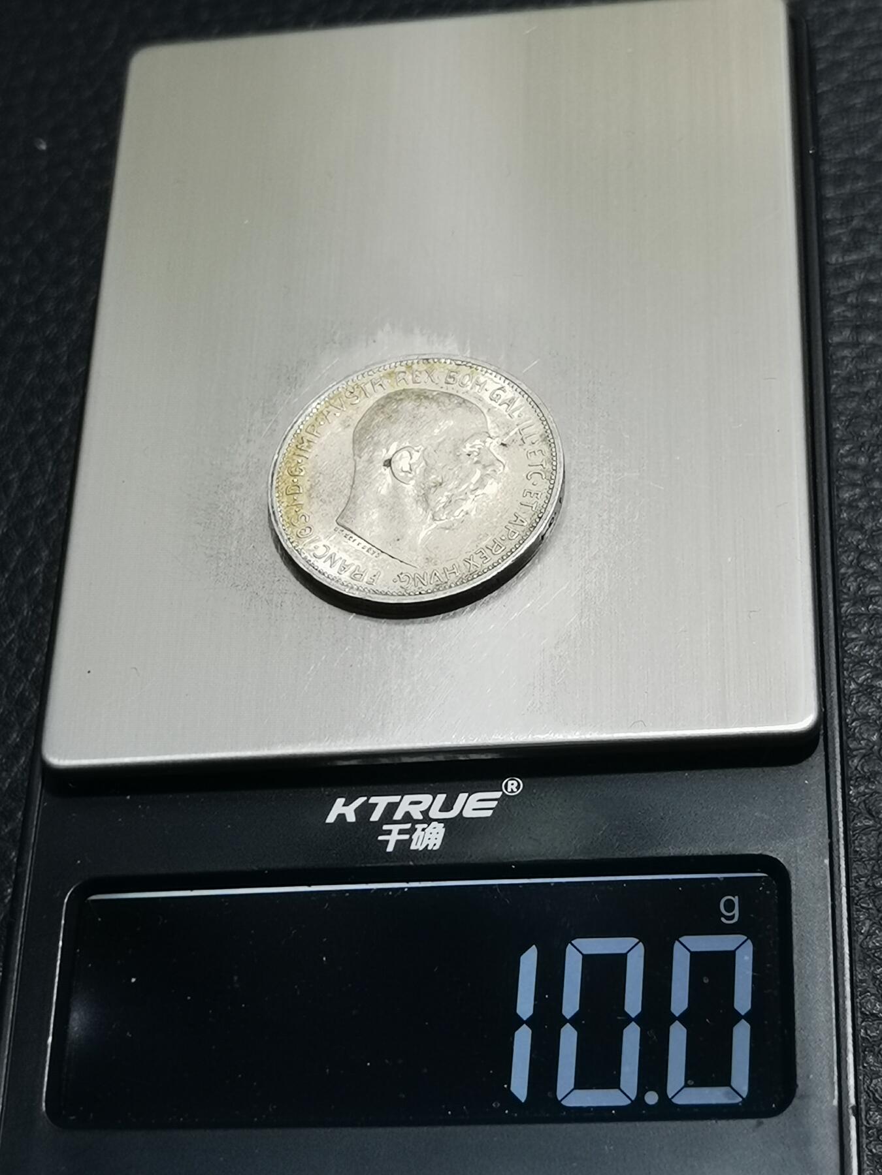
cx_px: 441
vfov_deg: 27.8
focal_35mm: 70
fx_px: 2378
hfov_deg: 21.0
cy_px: 588
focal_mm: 6.67
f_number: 1.9
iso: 125
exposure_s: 1/100
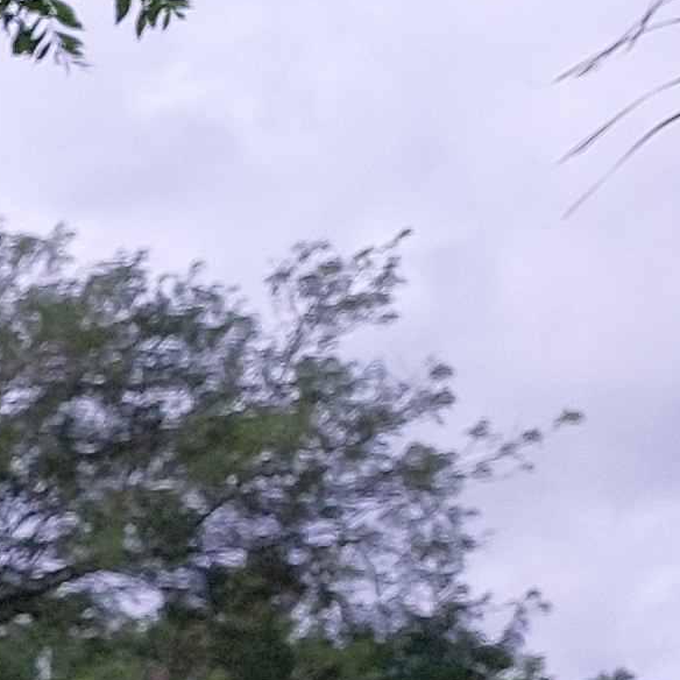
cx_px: -1703
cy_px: 1336
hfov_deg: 8.0
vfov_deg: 9.7
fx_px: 3734
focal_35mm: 168
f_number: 1.8
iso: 25
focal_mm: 5.23
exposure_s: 1/1639
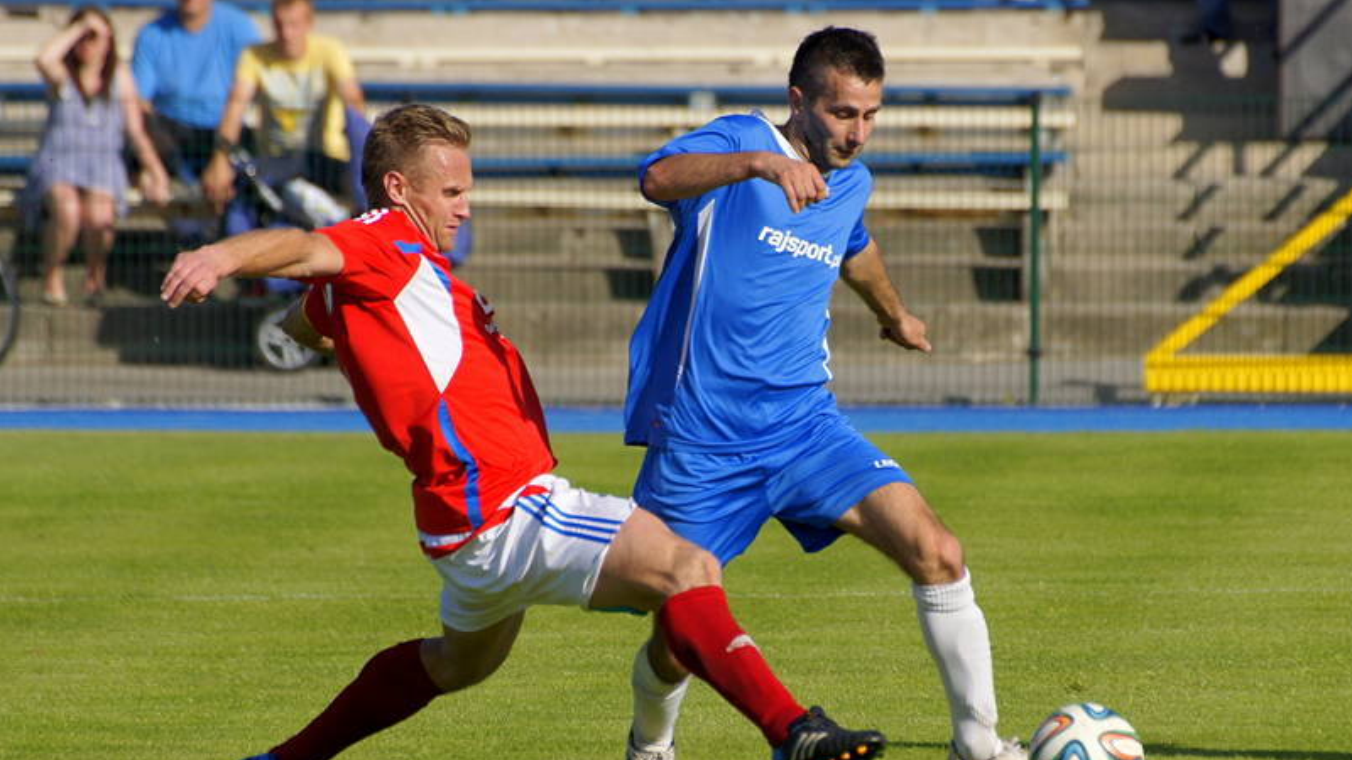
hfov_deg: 4.3
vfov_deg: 2.4
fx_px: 17961
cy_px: 436
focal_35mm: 501
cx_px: 662
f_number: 6.3
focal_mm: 300
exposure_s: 1/1250
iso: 200
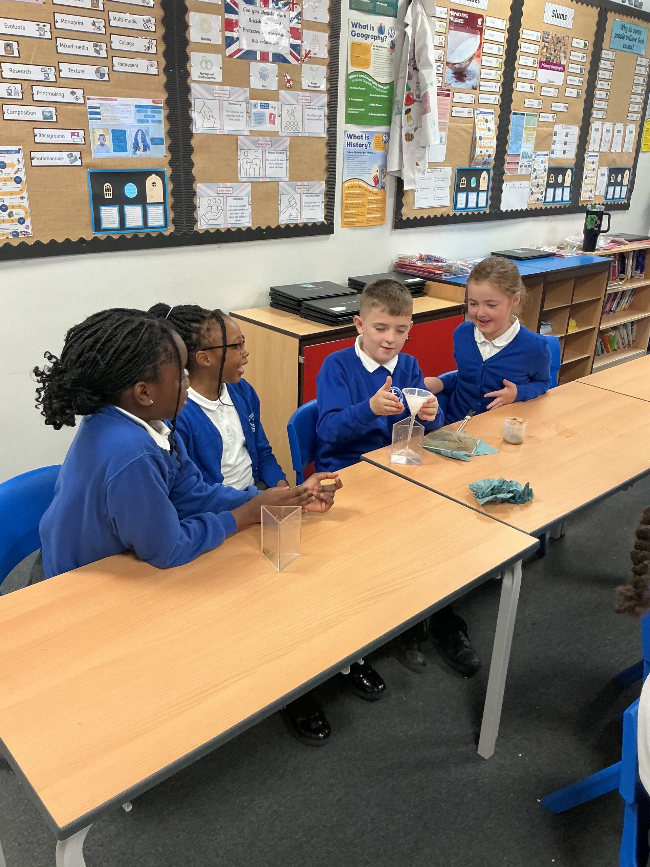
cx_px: 325
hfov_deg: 48.2
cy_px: 434
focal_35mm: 29
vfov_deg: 61.7
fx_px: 726
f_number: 1.8
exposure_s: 1/50
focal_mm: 3
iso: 100
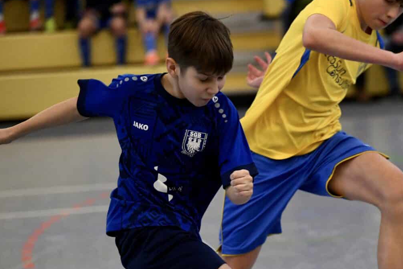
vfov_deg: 5.5
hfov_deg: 8.2
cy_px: 243
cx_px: 385
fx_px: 2788
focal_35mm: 249
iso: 5000
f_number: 2.8
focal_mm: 122
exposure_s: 1/1250
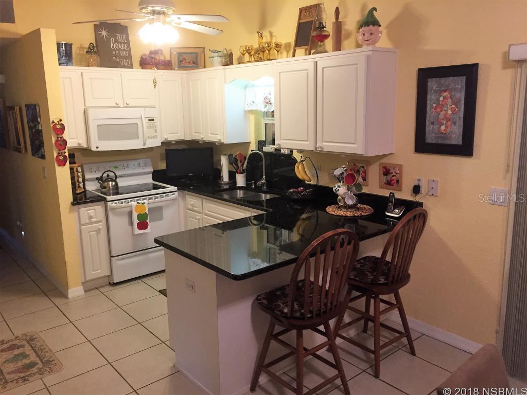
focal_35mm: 29
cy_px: 198
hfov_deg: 61.7
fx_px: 442
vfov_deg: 48.2
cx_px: 264
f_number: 2.2
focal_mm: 4.15
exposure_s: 1/30
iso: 64
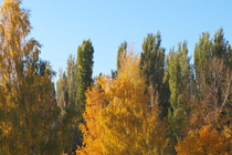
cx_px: -4
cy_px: 89
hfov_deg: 12.6
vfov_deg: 8.5
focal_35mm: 161
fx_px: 1037
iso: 200
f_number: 4.5
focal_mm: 50
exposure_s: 1/180
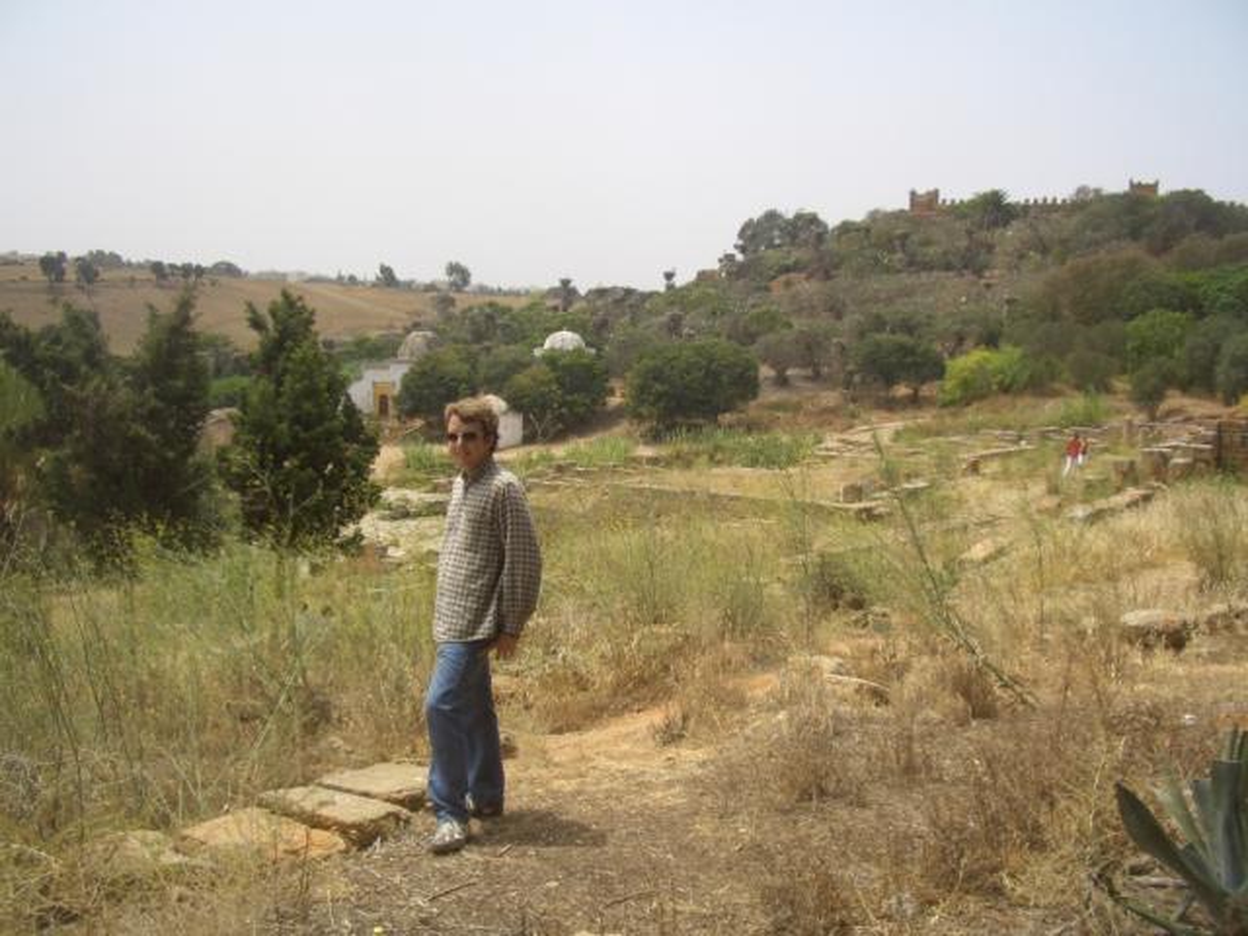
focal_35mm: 35
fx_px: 1262
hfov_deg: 52.6
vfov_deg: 40.7
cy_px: 468
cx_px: 624
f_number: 4.3
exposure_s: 1/320
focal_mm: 5.8
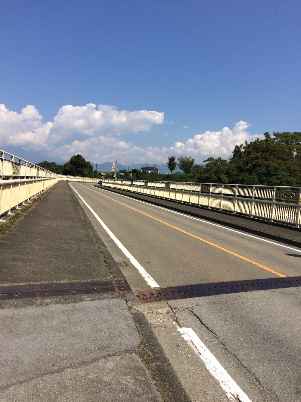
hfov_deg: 48.2
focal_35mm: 29
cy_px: 201
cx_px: 150
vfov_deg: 61.7
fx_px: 336
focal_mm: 4.15
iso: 32
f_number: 2.2
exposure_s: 1/2933
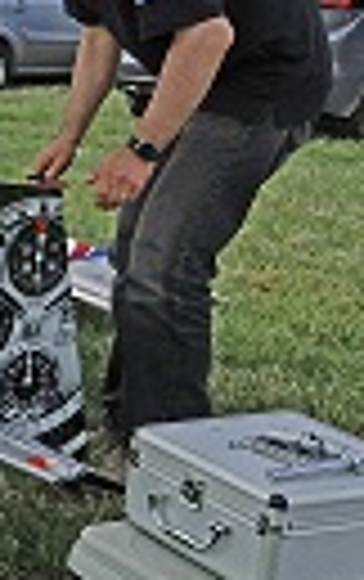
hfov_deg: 13.0
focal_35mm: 78
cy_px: 175
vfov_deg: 26.2
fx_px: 1234
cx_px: -497
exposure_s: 1/100
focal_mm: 8.8
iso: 100
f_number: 9
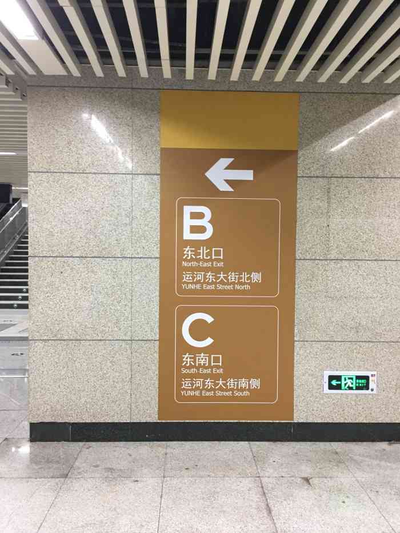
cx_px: 200
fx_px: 447
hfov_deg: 48.2
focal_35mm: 29
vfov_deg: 61.7
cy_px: 266
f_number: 2.2
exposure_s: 1/17
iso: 80
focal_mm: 4.15
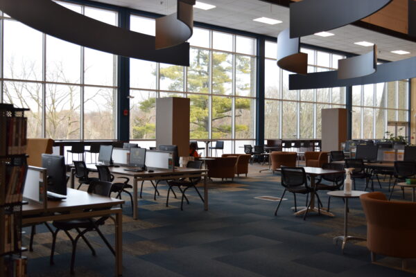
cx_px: 208
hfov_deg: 47.9
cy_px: 138
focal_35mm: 40
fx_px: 468
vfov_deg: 33.0
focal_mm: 27
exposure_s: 1/100
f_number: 5
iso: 400
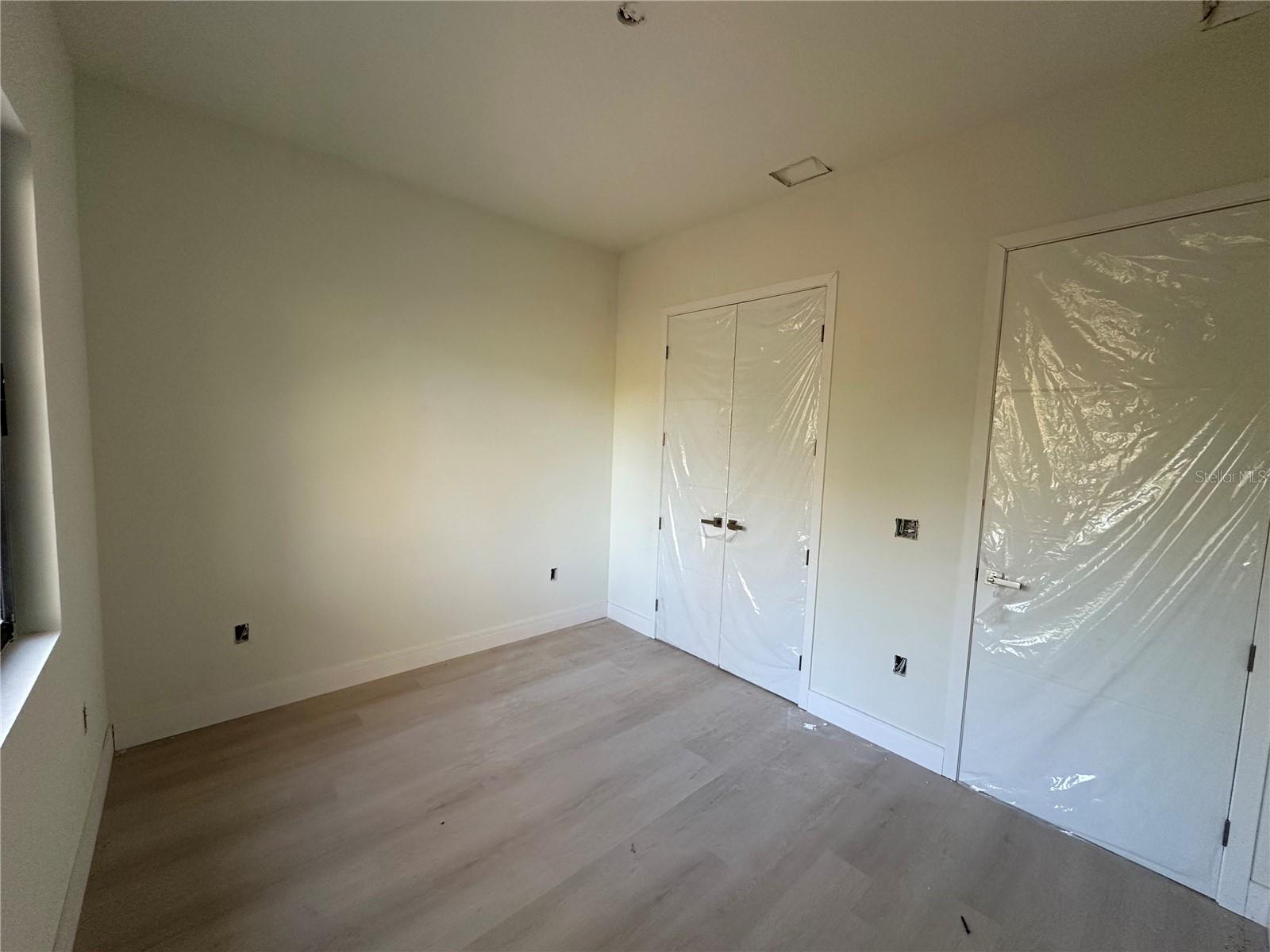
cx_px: 635
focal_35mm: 14
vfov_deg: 85.7
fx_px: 514
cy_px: 476
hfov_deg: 102.1
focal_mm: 2.22
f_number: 2.2
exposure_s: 1/99
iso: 160
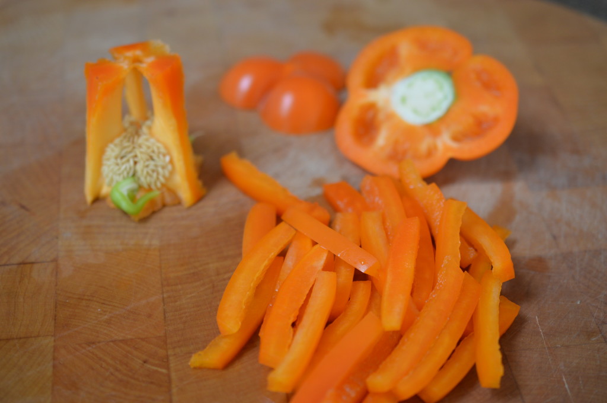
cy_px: 202
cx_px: 304
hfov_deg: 33.4
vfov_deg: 22.6
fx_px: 1010
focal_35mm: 60
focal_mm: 40
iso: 400
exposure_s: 1/60
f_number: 3
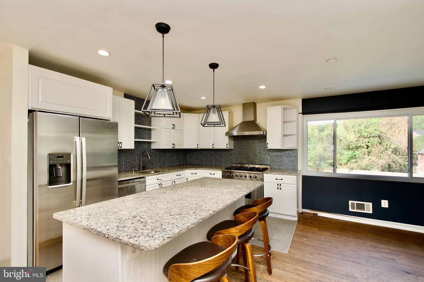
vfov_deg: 77.3
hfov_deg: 100.4
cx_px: 212
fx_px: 177
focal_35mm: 15
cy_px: 141
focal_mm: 10
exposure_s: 1/125
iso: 320
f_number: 7.1
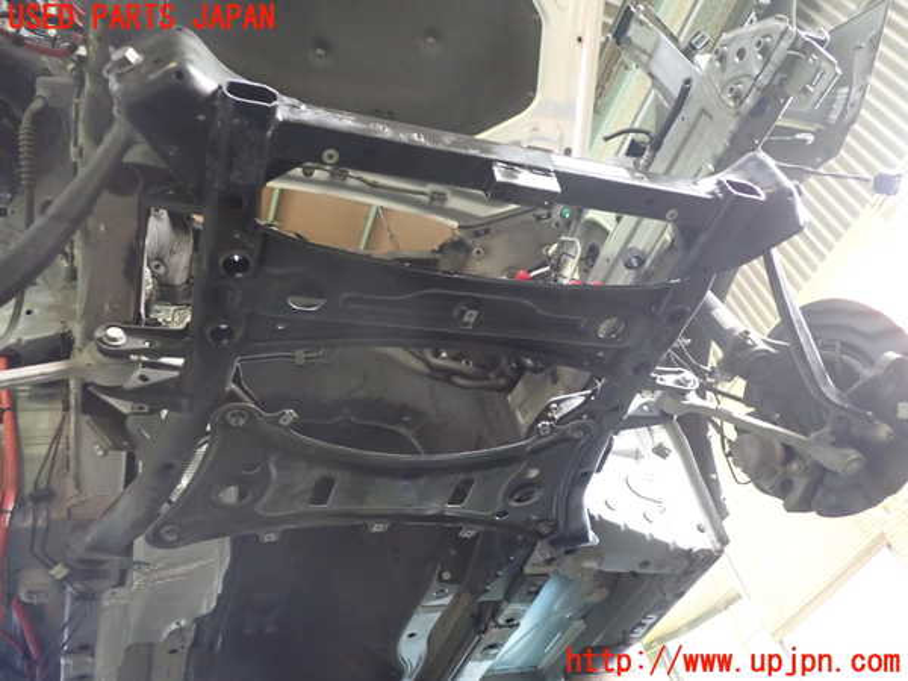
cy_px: 340
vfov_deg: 46.8
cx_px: 454
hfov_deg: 60.0
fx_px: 787
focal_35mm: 30
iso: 800
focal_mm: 5.4
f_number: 2.3
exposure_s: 1/25
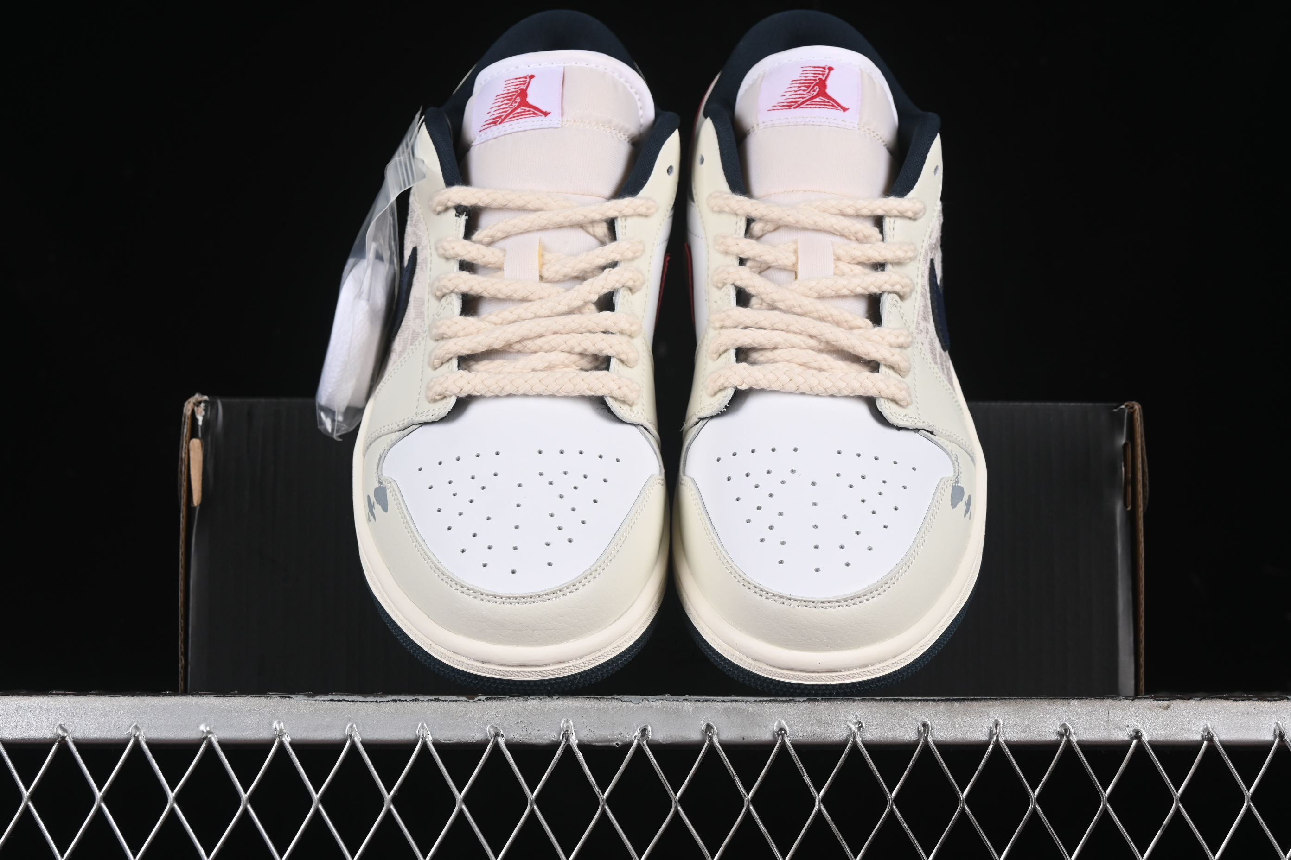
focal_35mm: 75
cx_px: 646
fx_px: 2689
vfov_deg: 18.2
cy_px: 430
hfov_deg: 27.0
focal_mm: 50
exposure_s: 1/80
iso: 160
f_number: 8
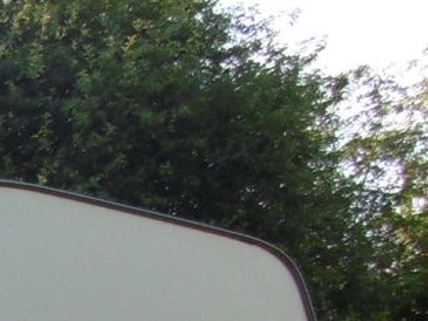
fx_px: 1397
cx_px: -567
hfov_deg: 13.4
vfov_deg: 12.1
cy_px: 576
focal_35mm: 113
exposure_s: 1/400
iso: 100
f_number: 3
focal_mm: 4
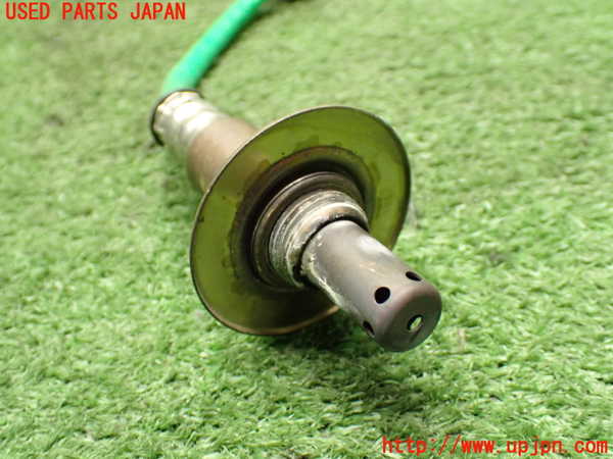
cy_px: 230
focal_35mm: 44
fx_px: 779
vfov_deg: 32.9
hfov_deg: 42.9
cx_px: 306
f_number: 2.9
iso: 1000
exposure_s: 1/40
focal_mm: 7.84
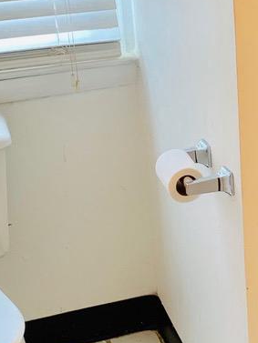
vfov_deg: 18.4
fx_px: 1053
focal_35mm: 106
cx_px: 390
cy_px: 89
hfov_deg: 13.2
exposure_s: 1/60
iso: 50
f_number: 1.8
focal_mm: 4.25
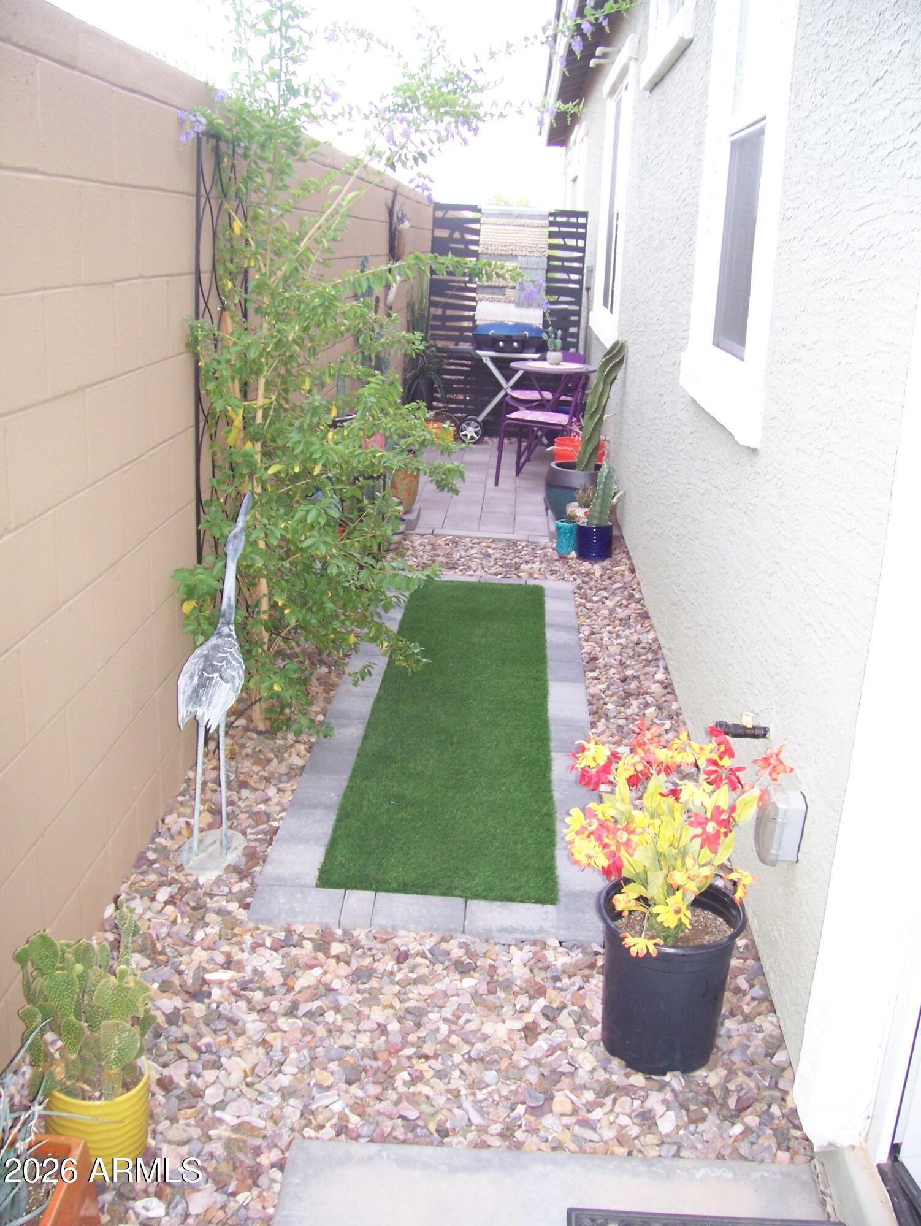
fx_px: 1205
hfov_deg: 41.8
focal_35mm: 34
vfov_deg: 53.9
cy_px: 613
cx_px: 460
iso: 160
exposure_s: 1/100
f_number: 2.7
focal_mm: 5.6
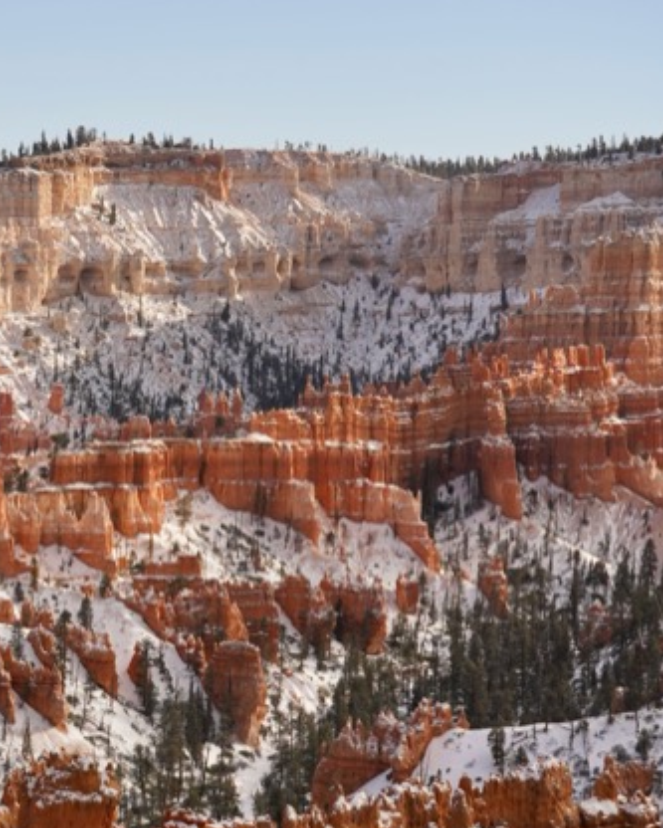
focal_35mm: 110
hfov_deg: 13.6
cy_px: 522
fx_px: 2697
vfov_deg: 17.4
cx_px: -121
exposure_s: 1/1250
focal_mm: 61
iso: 500
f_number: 8
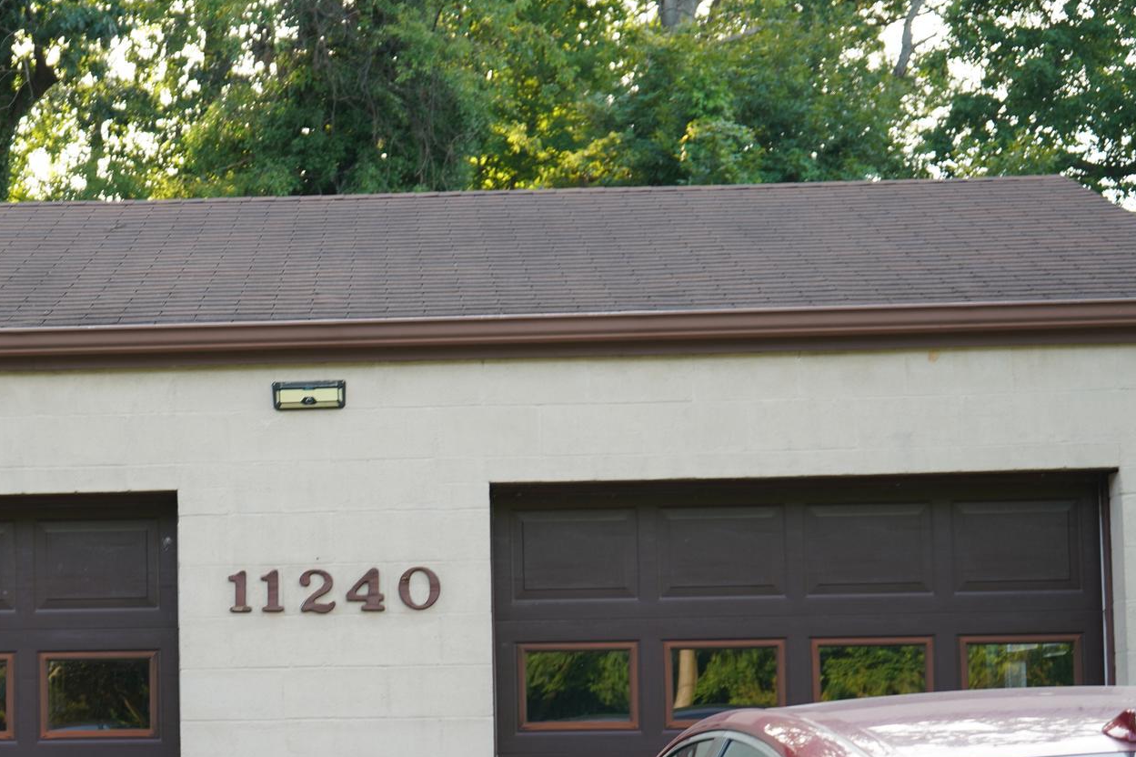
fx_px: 2587
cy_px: 571
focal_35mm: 82
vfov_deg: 16.6
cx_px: 256
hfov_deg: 24.4
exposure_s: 1/50
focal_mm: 50
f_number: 4.5
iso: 100
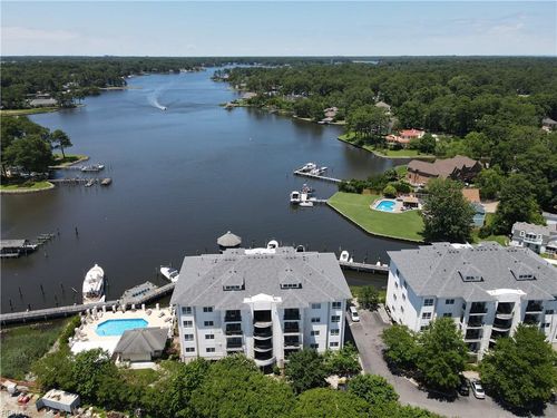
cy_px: 209
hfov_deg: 71.6
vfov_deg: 56.8
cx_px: 278
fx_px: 386
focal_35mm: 24
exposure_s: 1/640
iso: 100
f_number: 2.8
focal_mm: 4.5
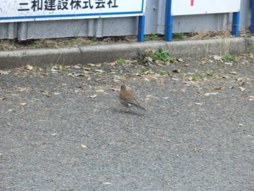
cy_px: 96
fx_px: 1461
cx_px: 127
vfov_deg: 7.5
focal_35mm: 199
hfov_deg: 9.9
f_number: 5.2
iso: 160
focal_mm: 35.7
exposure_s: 1/100
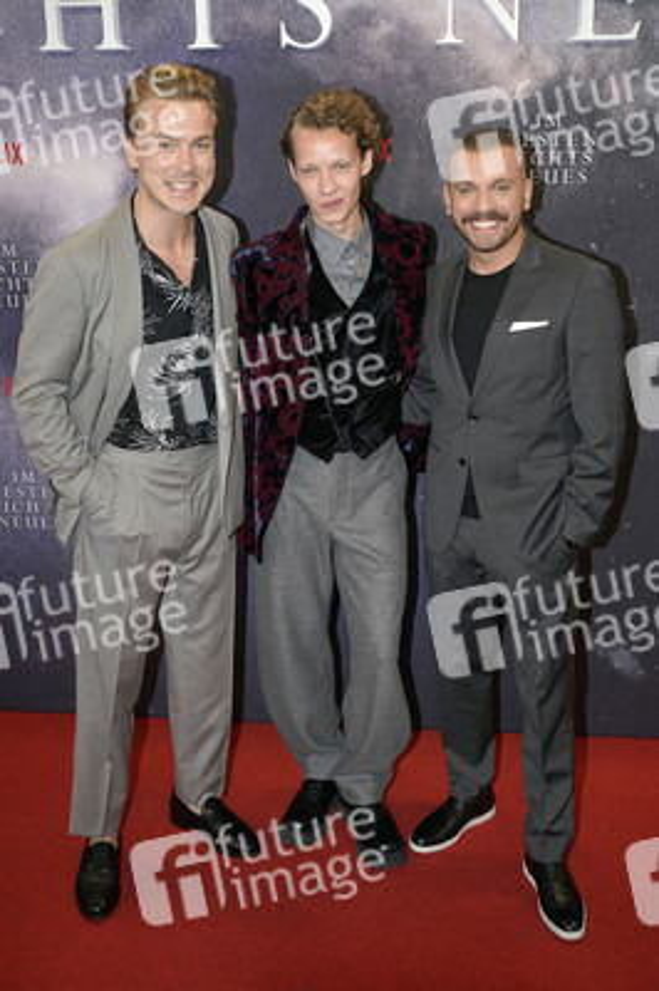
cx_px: 330
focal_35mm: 39
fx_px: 1073
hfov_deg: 34.2
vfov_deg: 49.6
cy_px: 496
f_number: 5.6
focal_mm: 39
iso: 640
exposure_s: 1/160
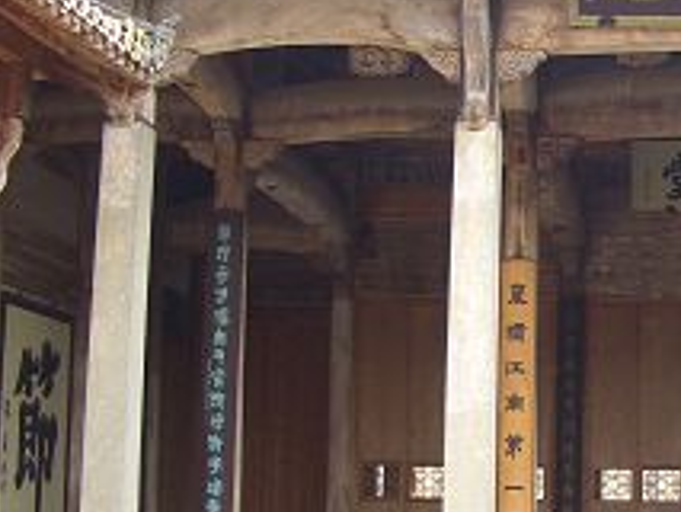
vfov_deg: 18.0
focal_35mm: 82
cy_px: 270
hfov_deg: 22.5
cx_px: 745
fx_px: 1614
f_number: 2.6
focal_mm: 5.8
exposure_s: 1/80
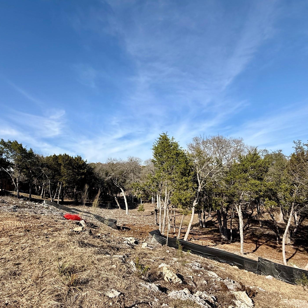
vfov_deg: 80.7
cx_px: 134
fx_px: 181
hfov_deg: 80.3
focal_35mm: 18
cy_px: 156
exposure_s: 1/2320
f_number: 2.2
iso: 50
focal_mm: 2.22
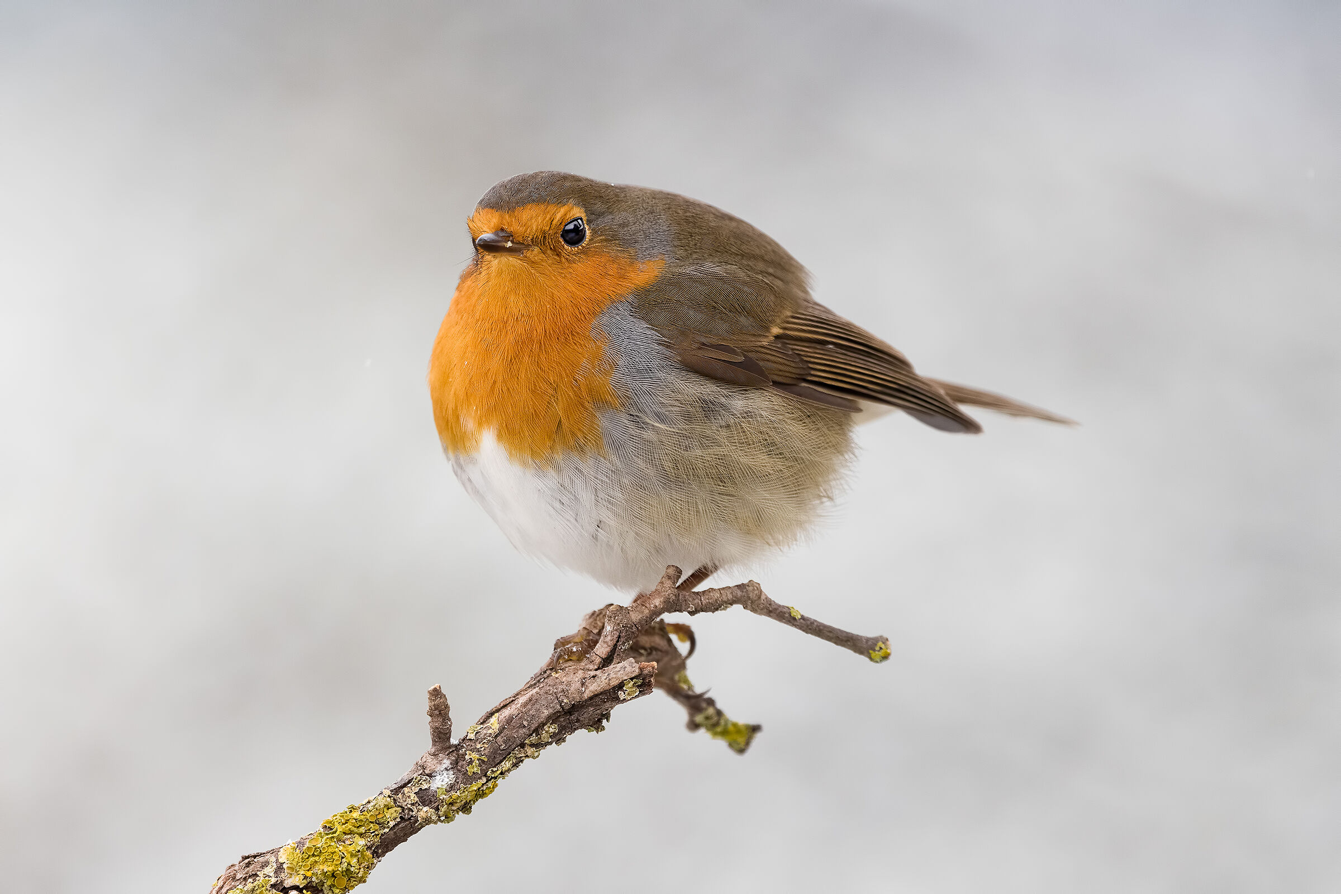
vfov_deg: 3.0
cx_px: 670
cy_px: 447
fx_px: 17134
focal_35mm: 460
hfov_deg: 4.5
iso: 800
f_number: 8
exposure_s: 1/400
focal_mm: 460
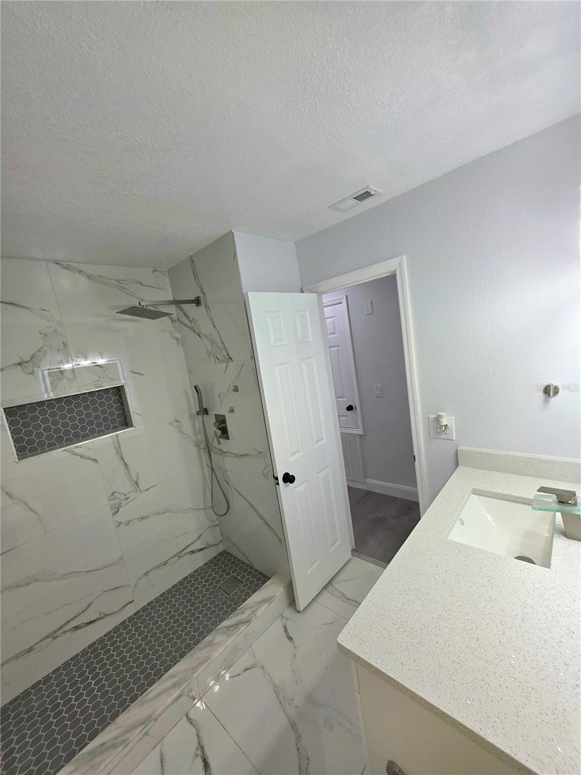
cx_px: 290
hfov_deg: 89.9
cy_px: 388
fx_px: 291
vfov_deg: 106.2
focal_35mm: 13
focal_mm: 2.2
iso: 80
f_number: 1.9
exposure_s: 1/120
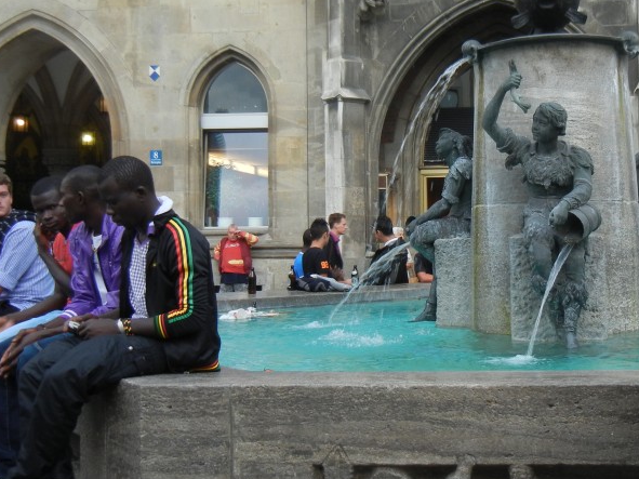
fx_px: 960
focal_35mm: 52
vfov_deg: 28.0
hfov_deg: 36.1
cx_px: 469
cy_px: 214
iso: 160
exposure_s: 1/69.1
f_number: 3.5
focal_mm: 5.4
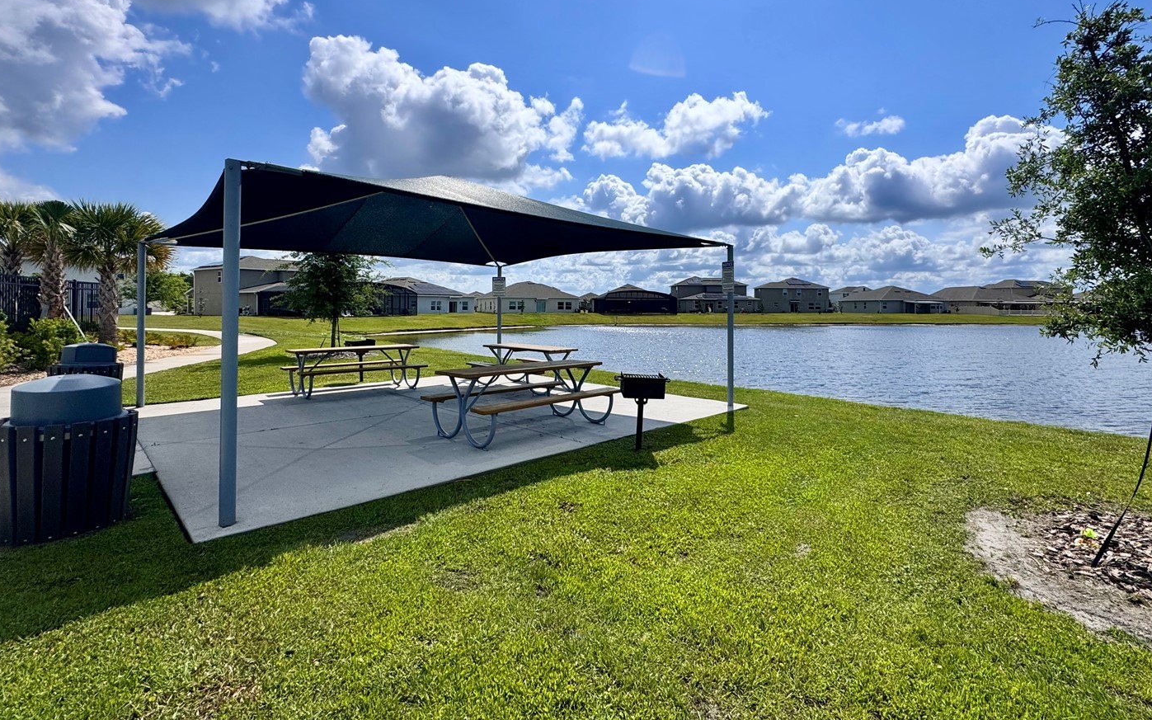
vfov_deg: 67.6
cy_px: 304
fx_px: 534
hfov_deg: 94.2
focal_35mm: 17
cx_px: 623
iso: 32
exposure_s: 1/3906
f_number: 2.2
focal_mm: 2.22
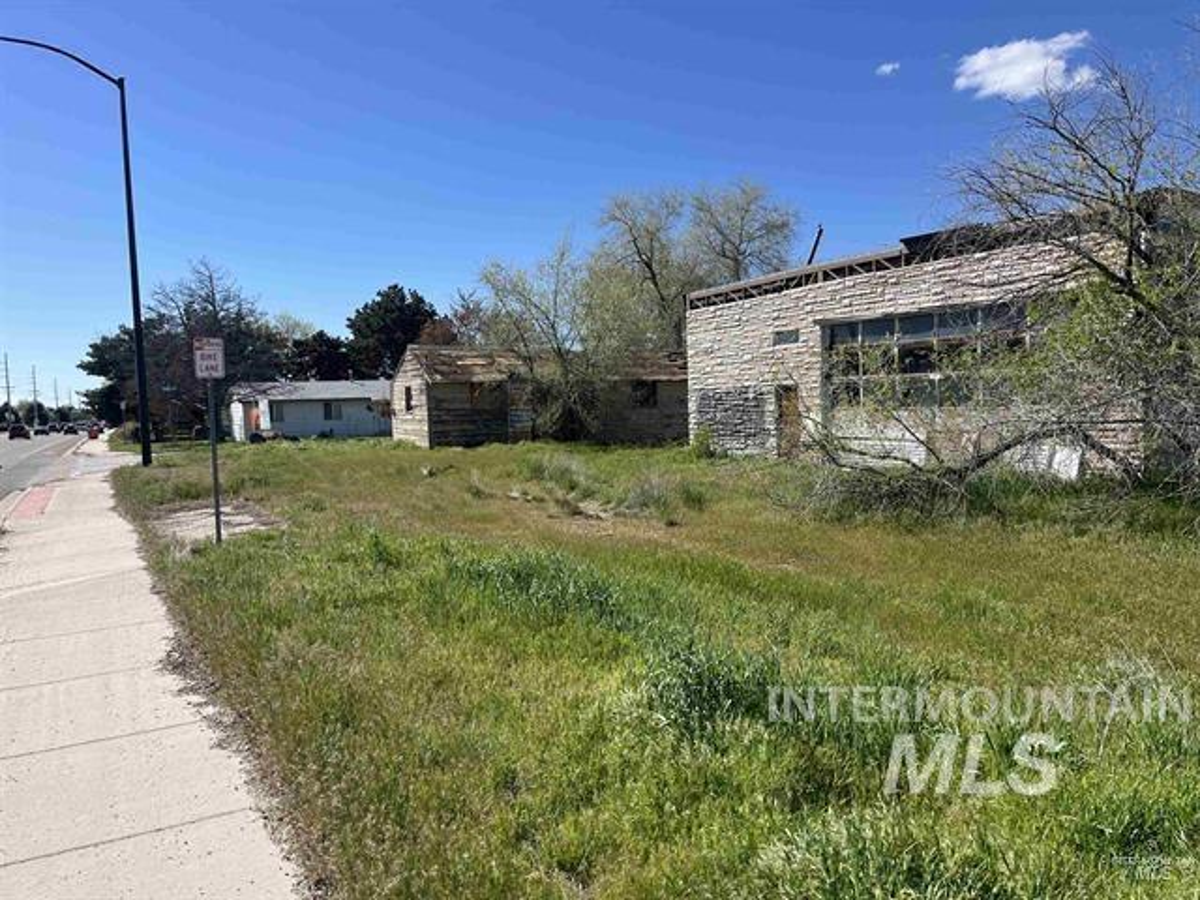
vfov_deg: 53.1
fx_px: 901
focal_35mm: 26
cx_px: 600
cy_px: 450
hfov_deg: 67.3
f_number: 1.6
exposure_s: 1/3413
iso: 50
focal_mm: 5.1
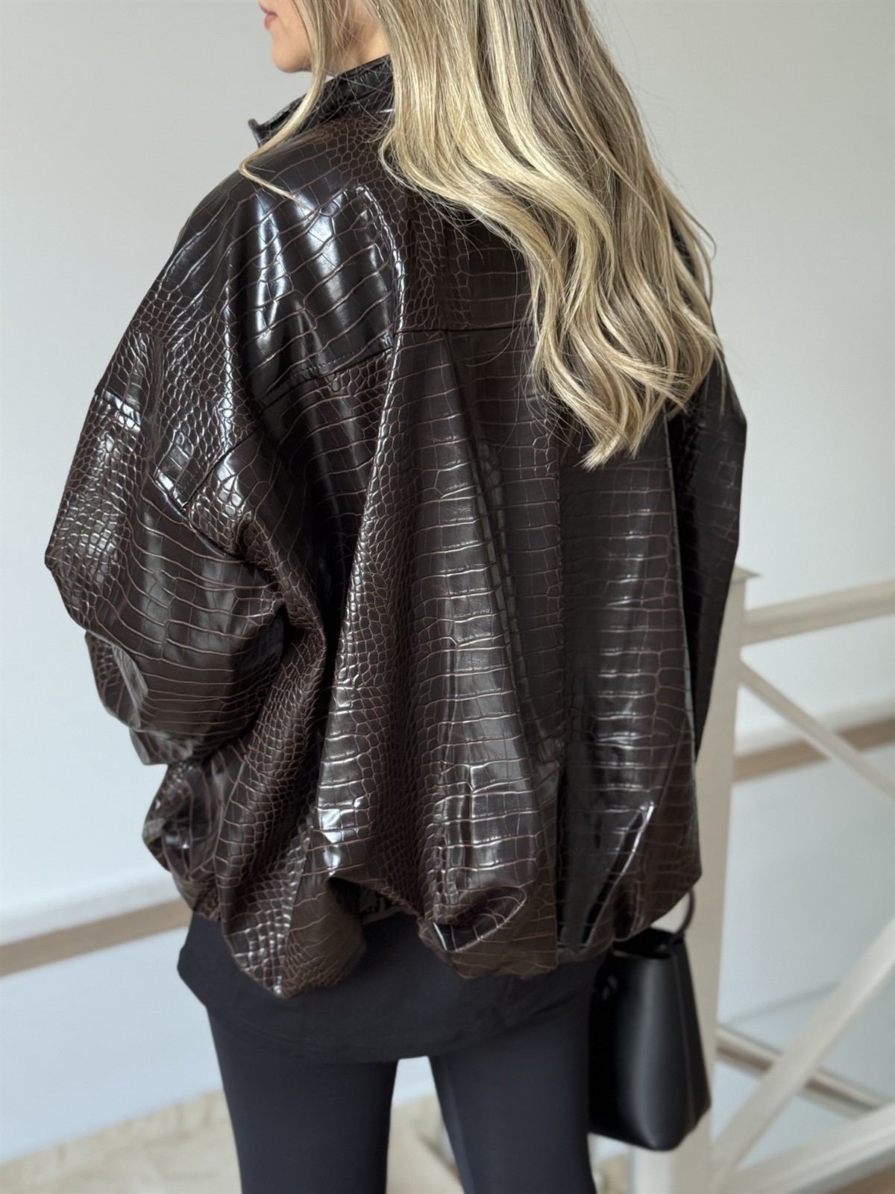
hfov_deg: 30.3
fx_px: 1655
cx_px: 448
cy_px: 597
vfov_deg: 39.7
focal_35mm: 48
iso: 160
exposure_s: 1/243
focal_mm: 6.76
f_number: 1.78
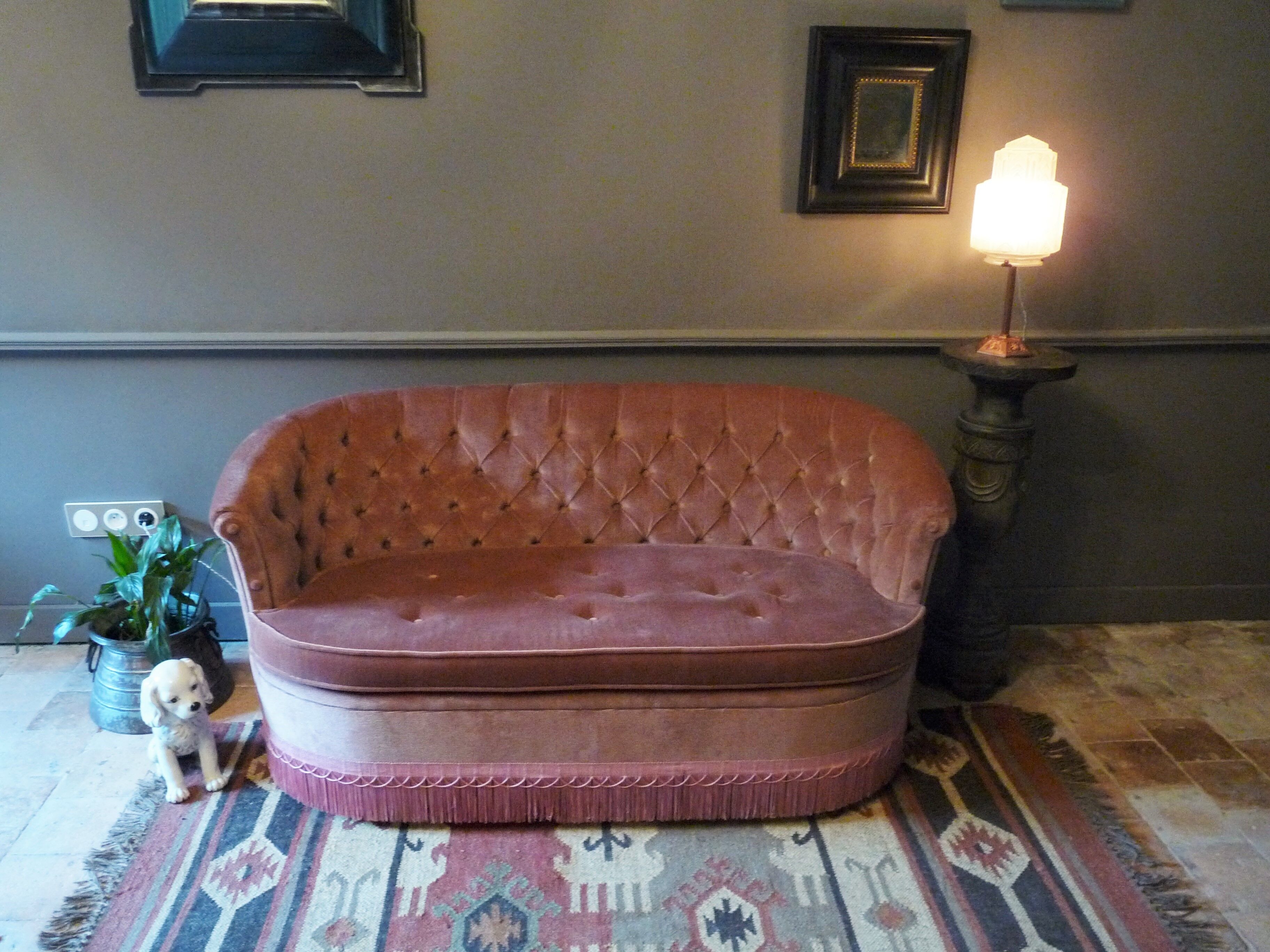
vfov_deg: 51.4
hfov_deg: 65.3
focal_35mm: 27
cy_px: 476
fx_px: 991
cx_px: 635
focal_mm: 4.8
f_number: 2.8
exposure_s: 1/8
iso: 400
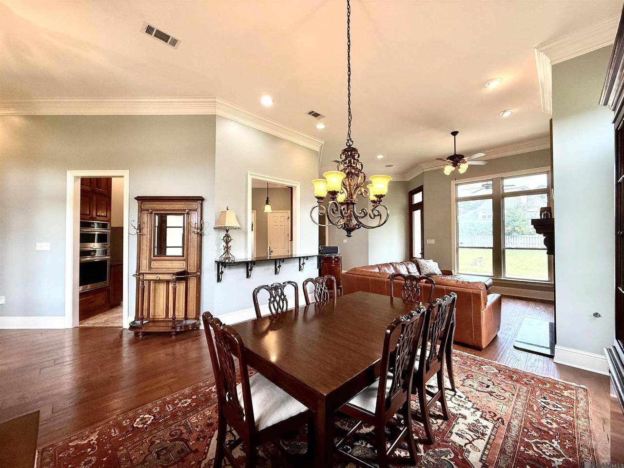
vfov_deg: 85.7
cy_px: 234
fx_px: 252
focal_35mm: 14
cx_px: 312
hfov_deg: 102.1
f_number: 2.2
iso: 320
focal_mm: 2.22
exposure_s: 1/120
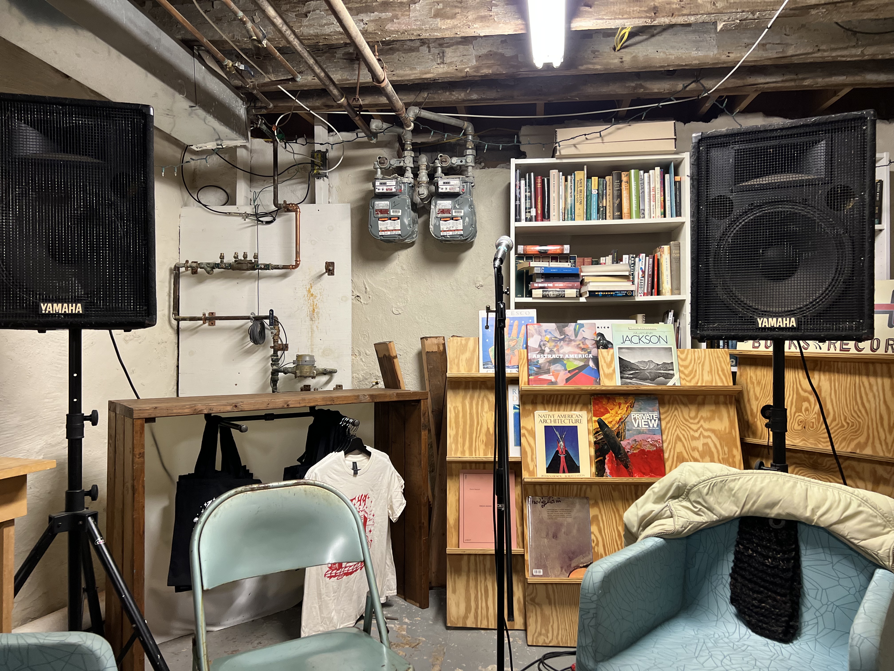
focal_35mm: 26
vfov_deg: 53.1
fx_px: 671
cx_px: 447
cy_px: 336
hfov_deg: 67.3
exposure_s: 1/60
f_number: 1.5
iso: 250
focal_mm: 5.7
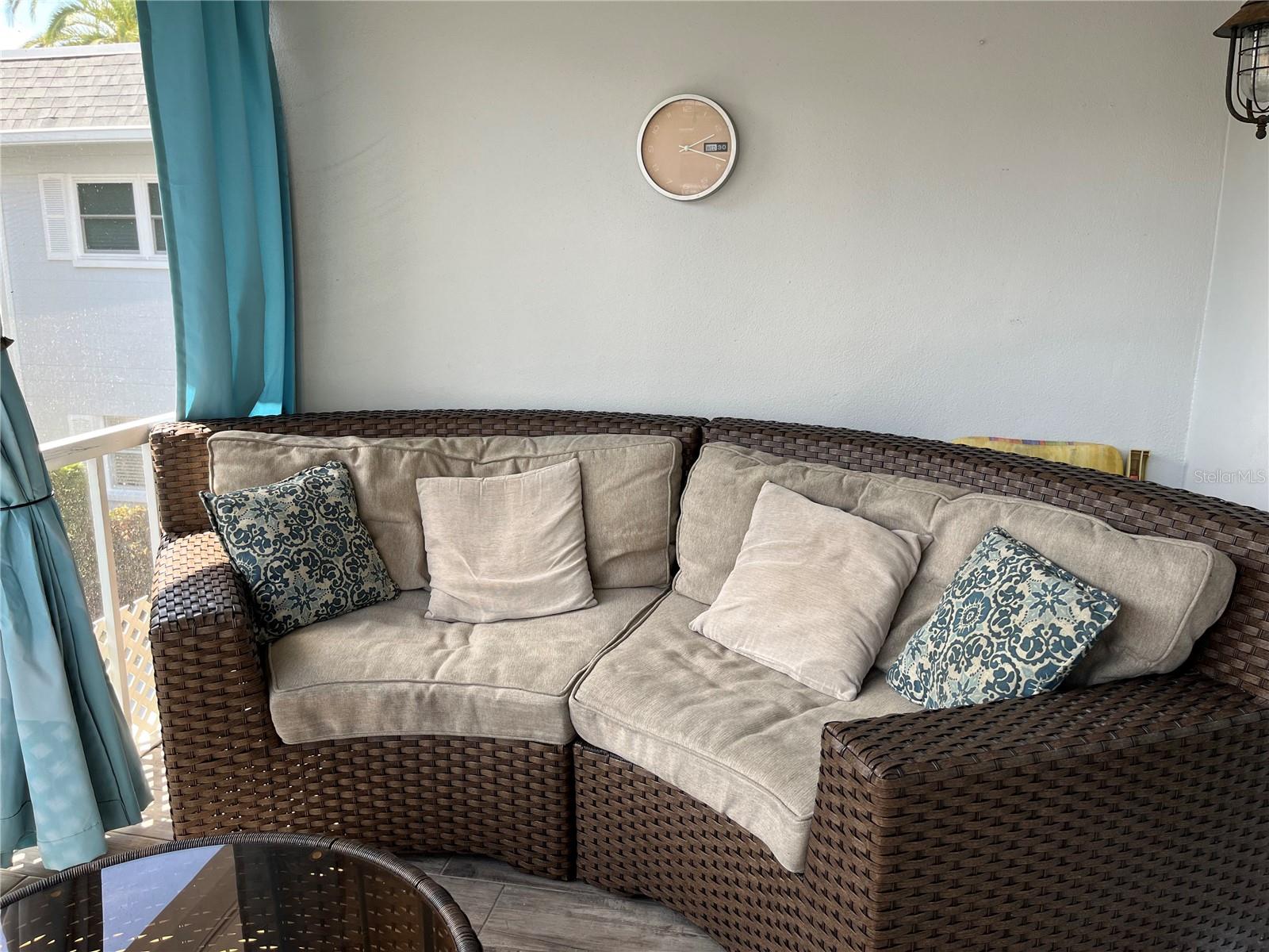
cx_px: 634
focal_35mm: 26
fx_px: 953
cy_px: 476
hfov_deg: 67.3
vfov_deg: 53.1
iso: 40
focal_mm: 5.1
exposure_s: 1/242
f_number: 1.6
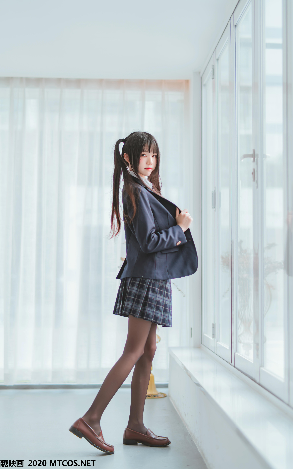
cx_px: 148
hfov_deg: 25.3
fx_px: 652
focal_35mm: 51
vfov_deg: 39.6
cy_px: 234
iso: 100
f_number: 1.4
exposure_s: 1/400
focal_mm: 50
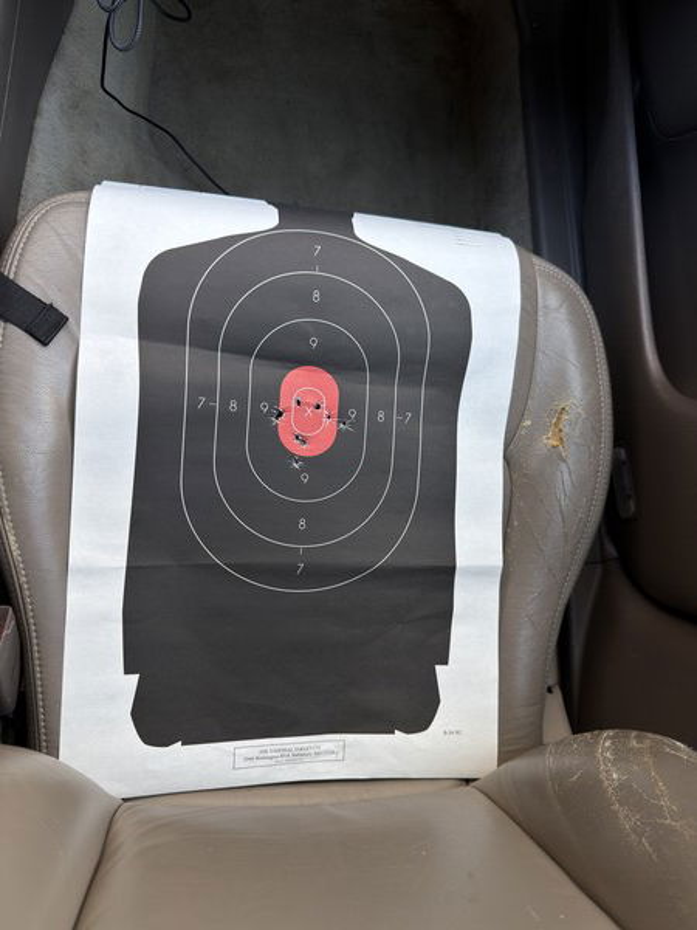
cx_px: 348
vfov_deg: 71.6
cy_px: 465
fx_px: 644
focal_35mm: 24
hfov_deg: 56.8
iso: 50
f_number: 1.78
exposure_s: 1/144
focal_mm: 6.76
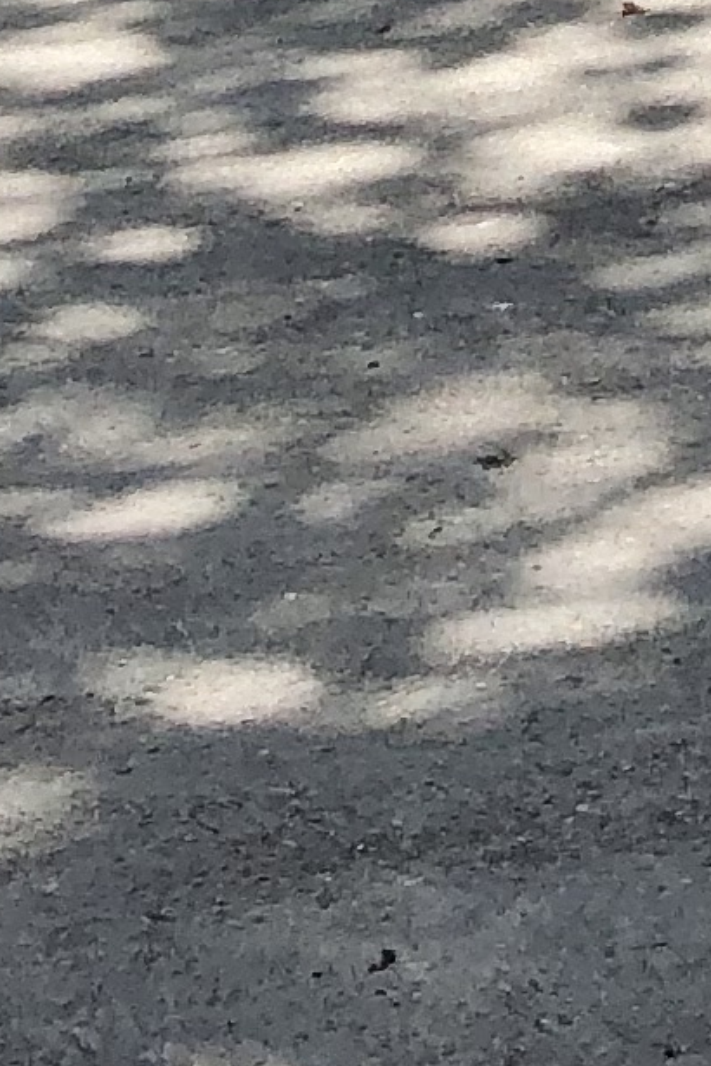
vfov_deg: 9.5
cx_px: 1099
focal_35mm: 191
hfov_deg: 7.1
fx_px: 5658
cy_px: -1551
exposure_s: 1/979
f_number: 1.8
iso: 20
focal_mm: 3.99
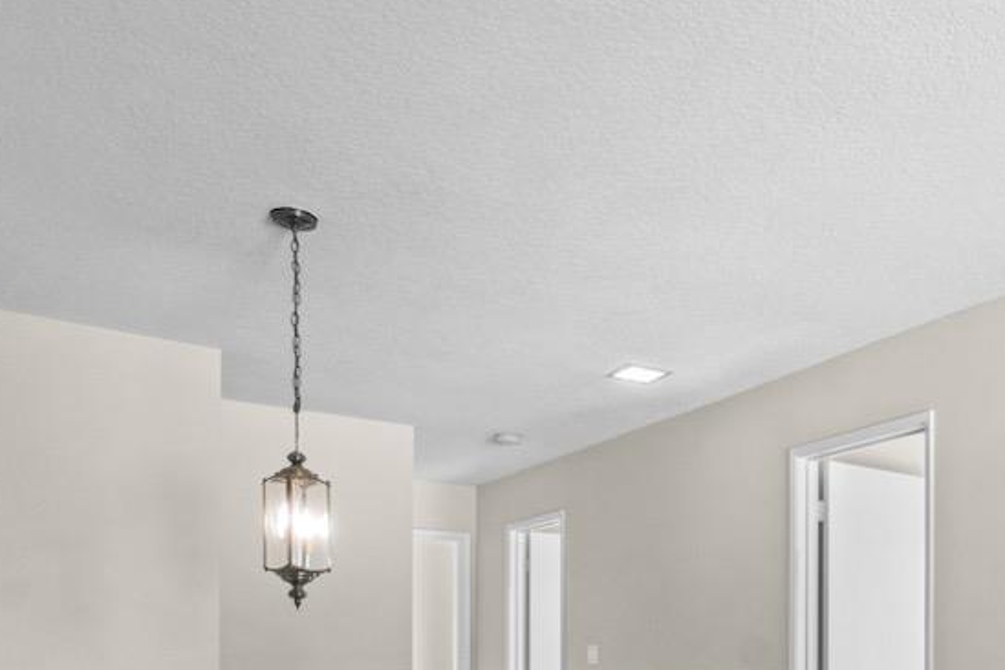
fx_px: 977
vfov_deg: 34.2
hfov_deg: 51.3
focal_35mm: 35
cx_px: 793
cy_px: 681
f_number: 11
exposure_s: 1/20
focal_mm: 10
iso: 800
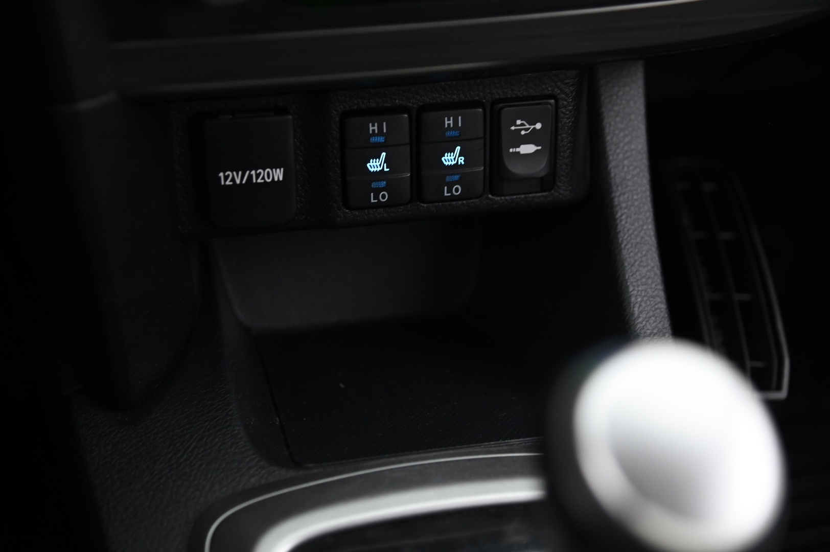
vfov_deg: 21.9
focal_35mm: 62
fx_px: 1428
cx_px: 415
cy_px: 276
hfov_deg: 32.4
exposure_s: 1/10
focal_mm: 62
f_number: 4
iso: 2000
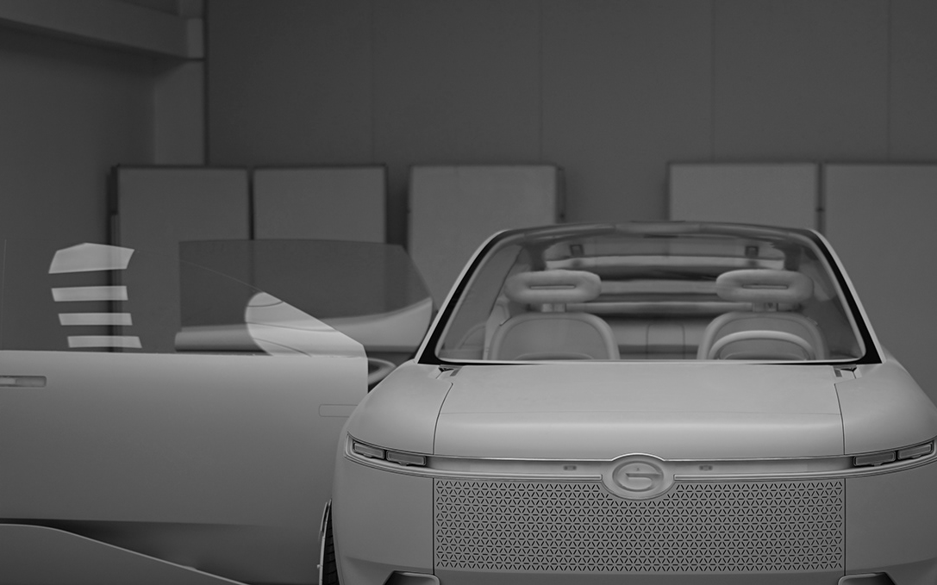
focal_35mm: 99
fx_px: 2528
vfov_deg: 13.2
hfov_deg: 20.9
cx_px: 628
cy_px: 441
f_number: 1.8
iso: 100
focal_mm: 55
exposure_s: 1/500
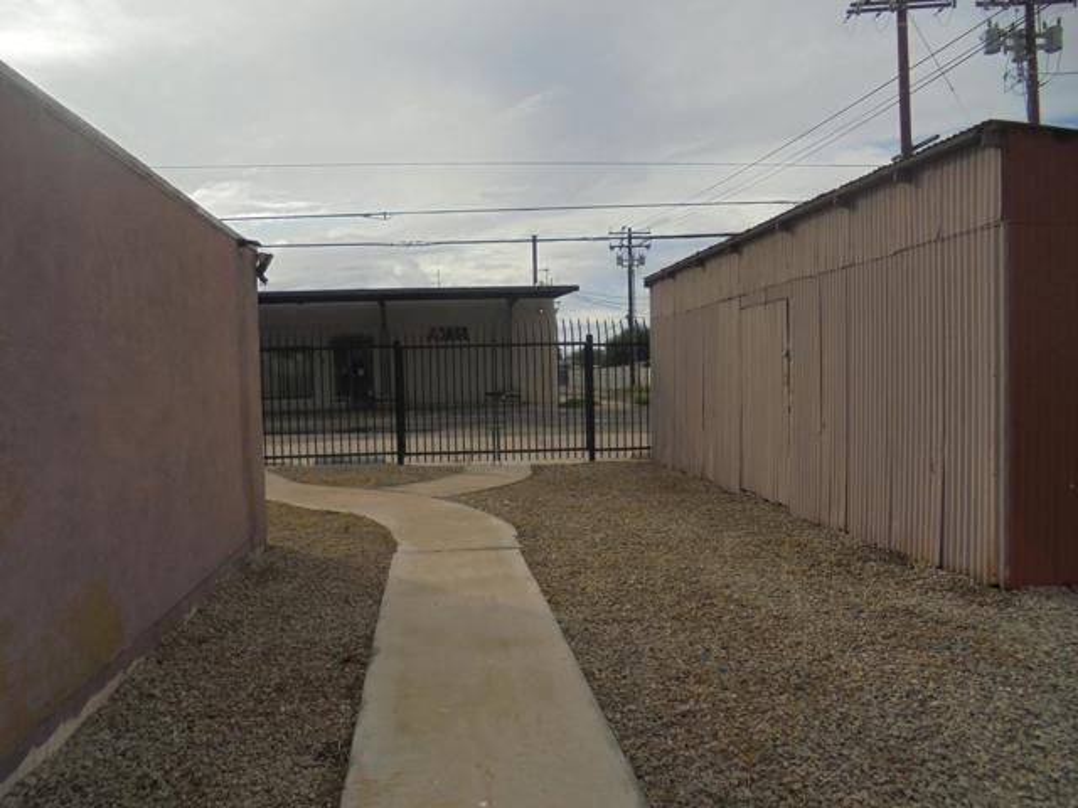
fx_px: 810
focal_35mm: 26
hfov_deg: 67.3
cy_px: 404
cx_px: 539
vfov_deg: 53.1
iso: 100
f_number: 3.5
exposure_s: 1/1500
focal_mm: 4.6
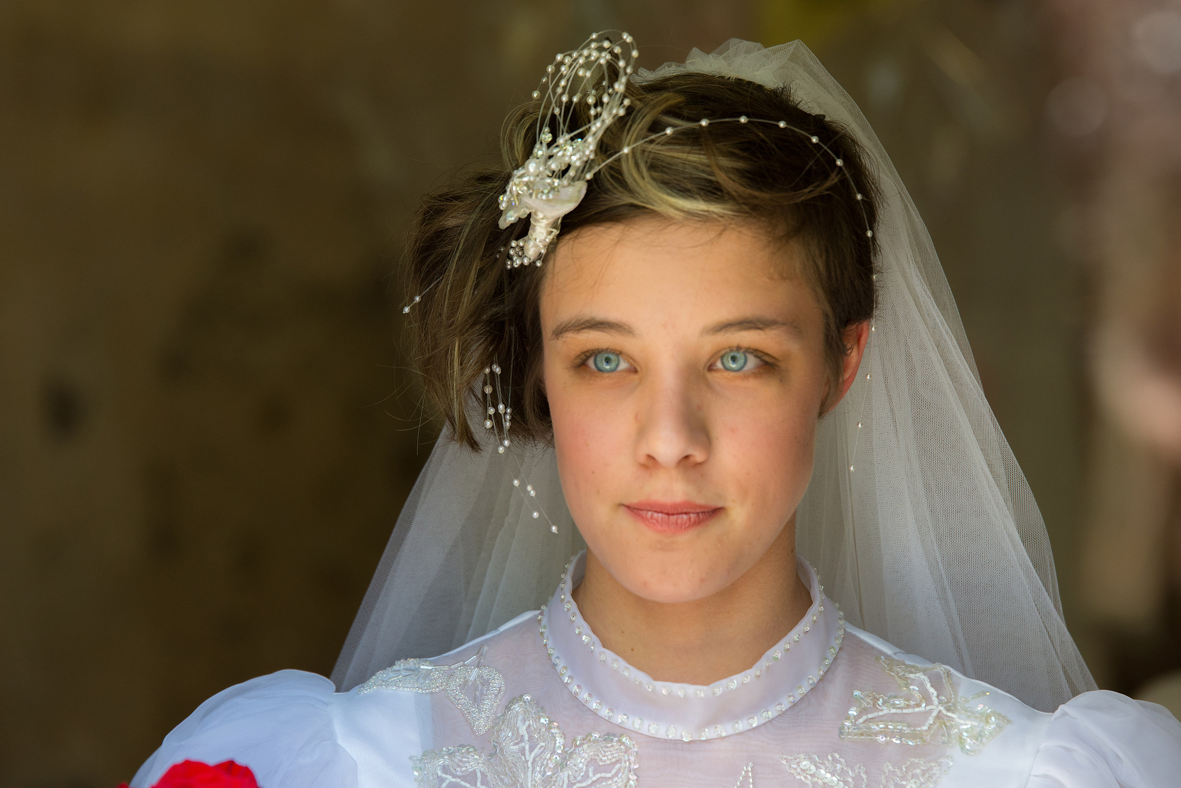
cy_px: 394
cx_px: 590
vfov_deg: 4.6
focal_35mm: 300
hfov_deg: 6.9
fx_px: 9841
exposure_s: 1/320
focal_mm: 200
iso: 450
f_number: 4
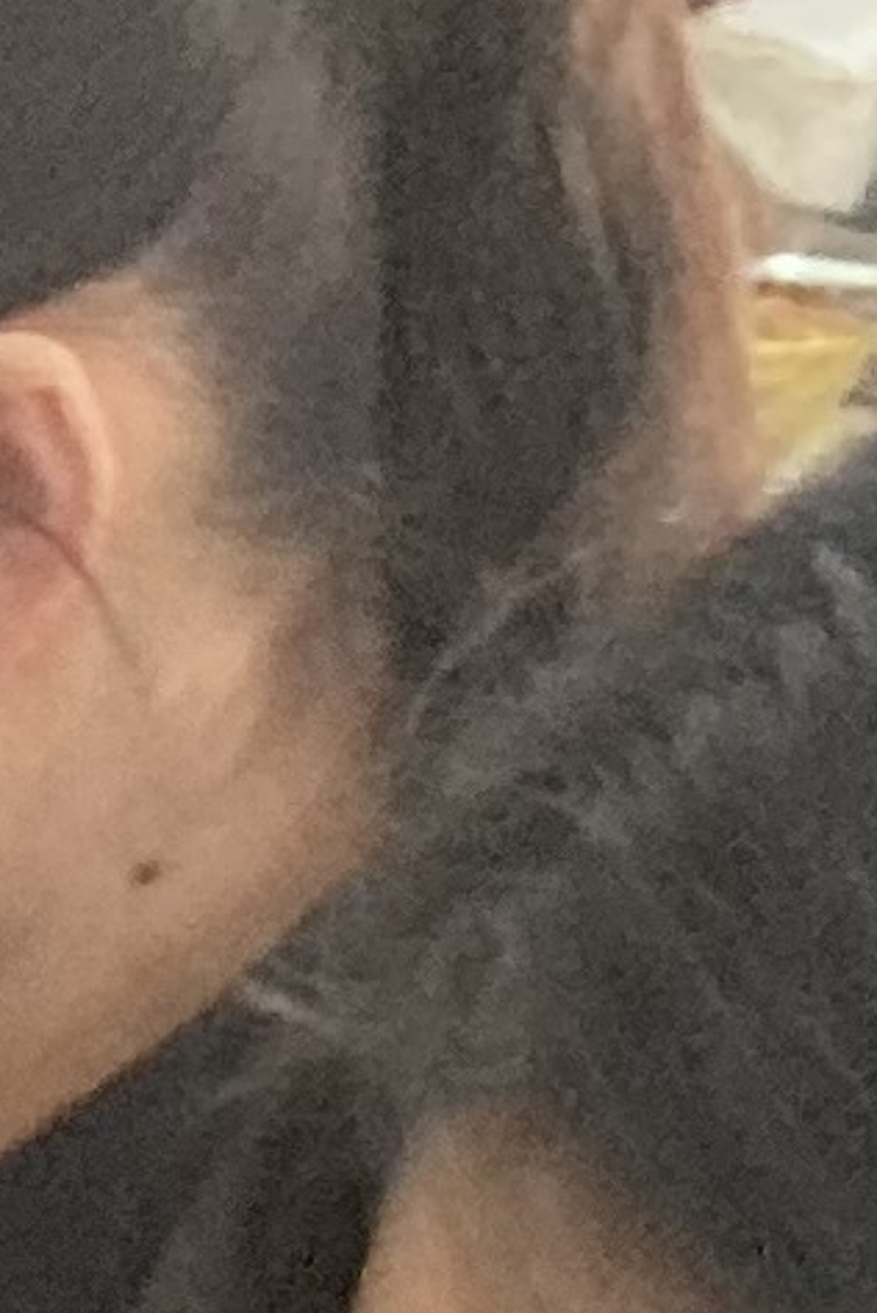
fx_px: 9048
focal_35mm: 248
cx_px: -1995
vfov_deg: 7.6
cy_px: 3334
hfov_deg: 5.2
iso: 320
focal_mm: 3.99
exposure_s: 1/50
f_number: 1.8
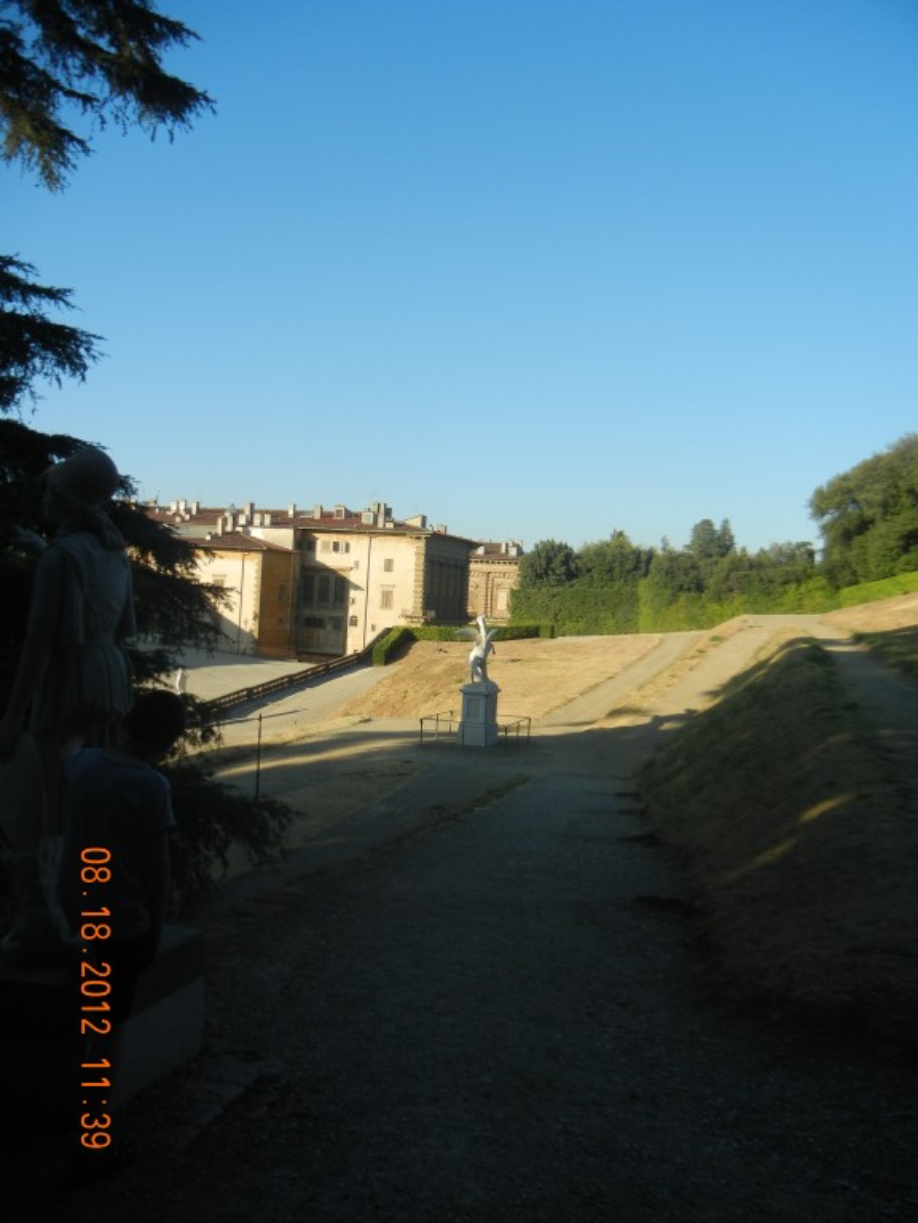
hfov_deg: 46.8
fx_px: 1061
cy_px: 612
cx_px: 459
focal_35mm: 30
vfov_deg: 60.0
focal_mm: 5.4
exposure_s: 1/247
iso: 160
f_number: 7
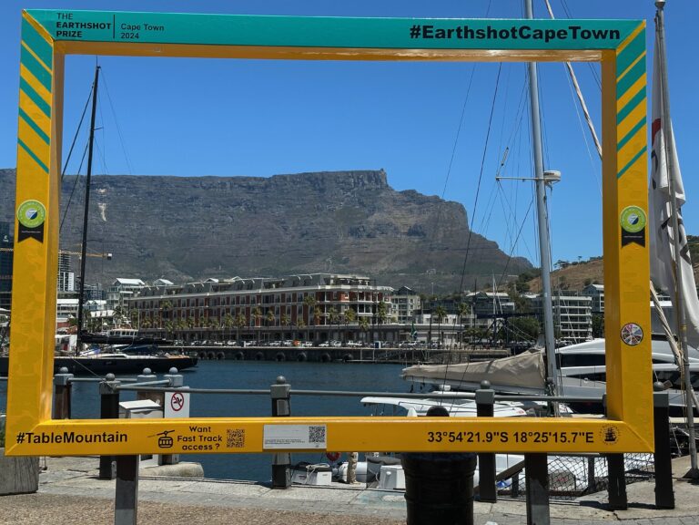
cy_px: 262
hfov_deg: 39.7
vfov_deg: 30.3
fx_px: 969
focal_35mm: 48
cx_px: 350
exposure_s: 1/4566
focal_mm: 6.86
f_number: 1.78
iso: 64
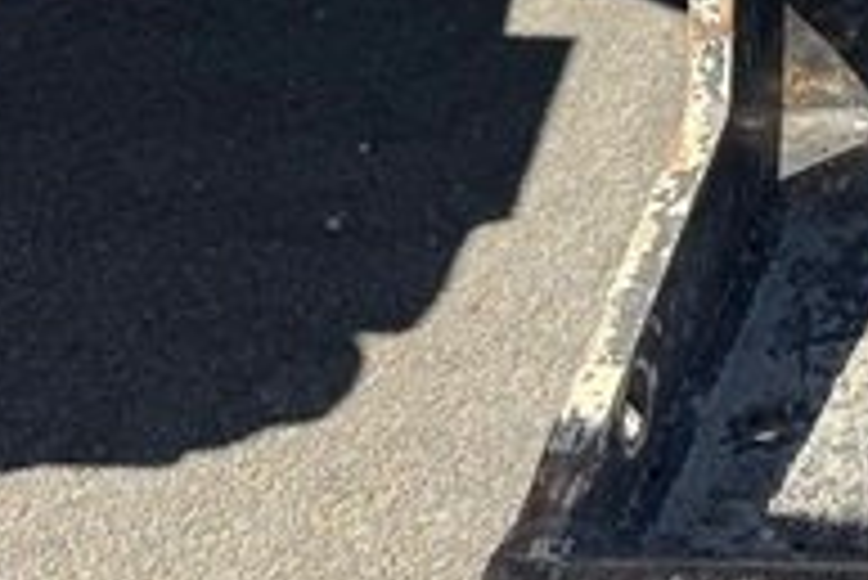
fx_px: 2027
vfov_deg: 15.5
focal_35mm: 84
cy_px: -166
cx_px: 1390
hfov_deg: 20.0
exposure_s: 1/1949
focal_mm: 6.76
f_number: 1.78
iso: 80
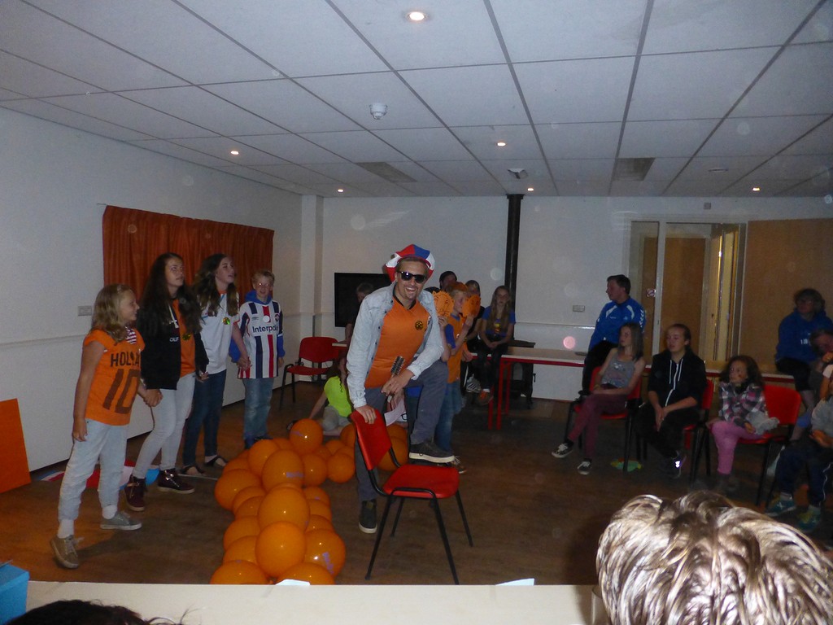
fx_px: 578
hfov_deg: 71.6
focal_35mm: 24
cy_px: 312
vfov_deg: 56.8
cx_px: 416
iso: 800
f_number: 3.3
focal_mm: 4.3
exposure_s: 1/60
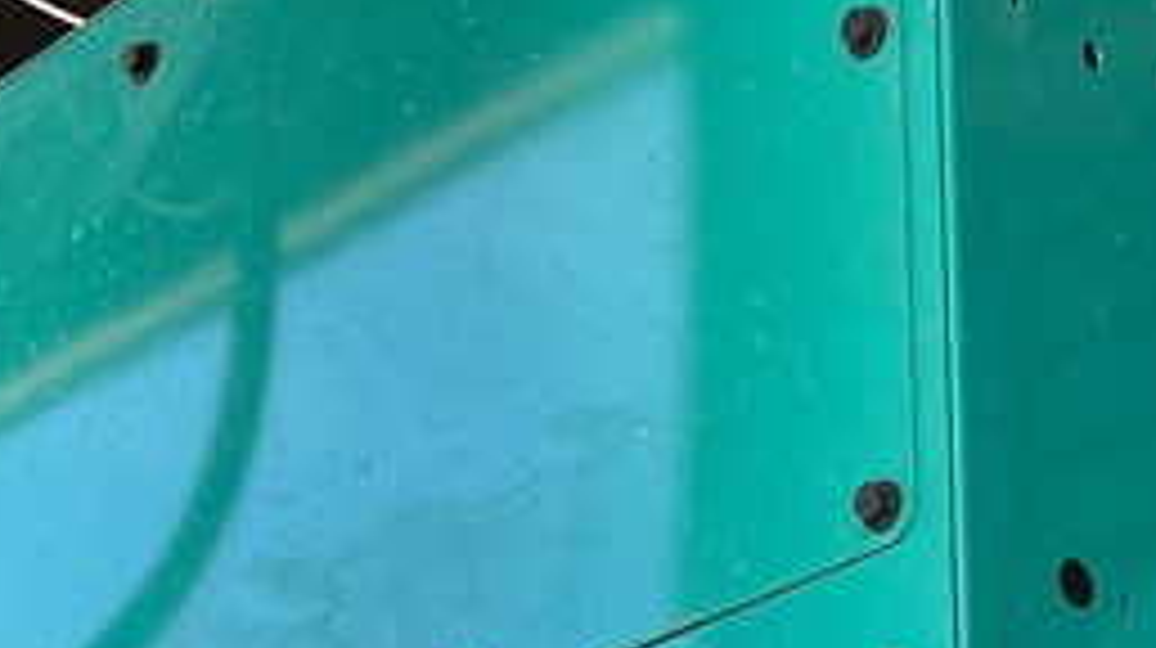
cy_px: 1278
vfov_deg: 9.9
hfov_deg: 18.8
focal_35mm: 113
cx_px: 936
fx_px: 3460
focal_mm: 5.1
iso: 50
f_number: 1.6
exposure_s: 1/354
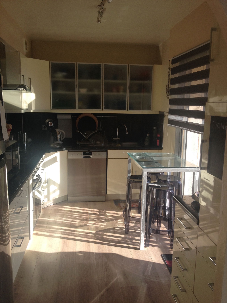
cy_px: 152
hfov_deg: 40.7
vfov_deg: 52.6
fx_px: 306
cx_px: 114
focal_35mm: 35
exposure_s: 1/330
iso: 50
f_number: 2.4
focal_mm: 4.28
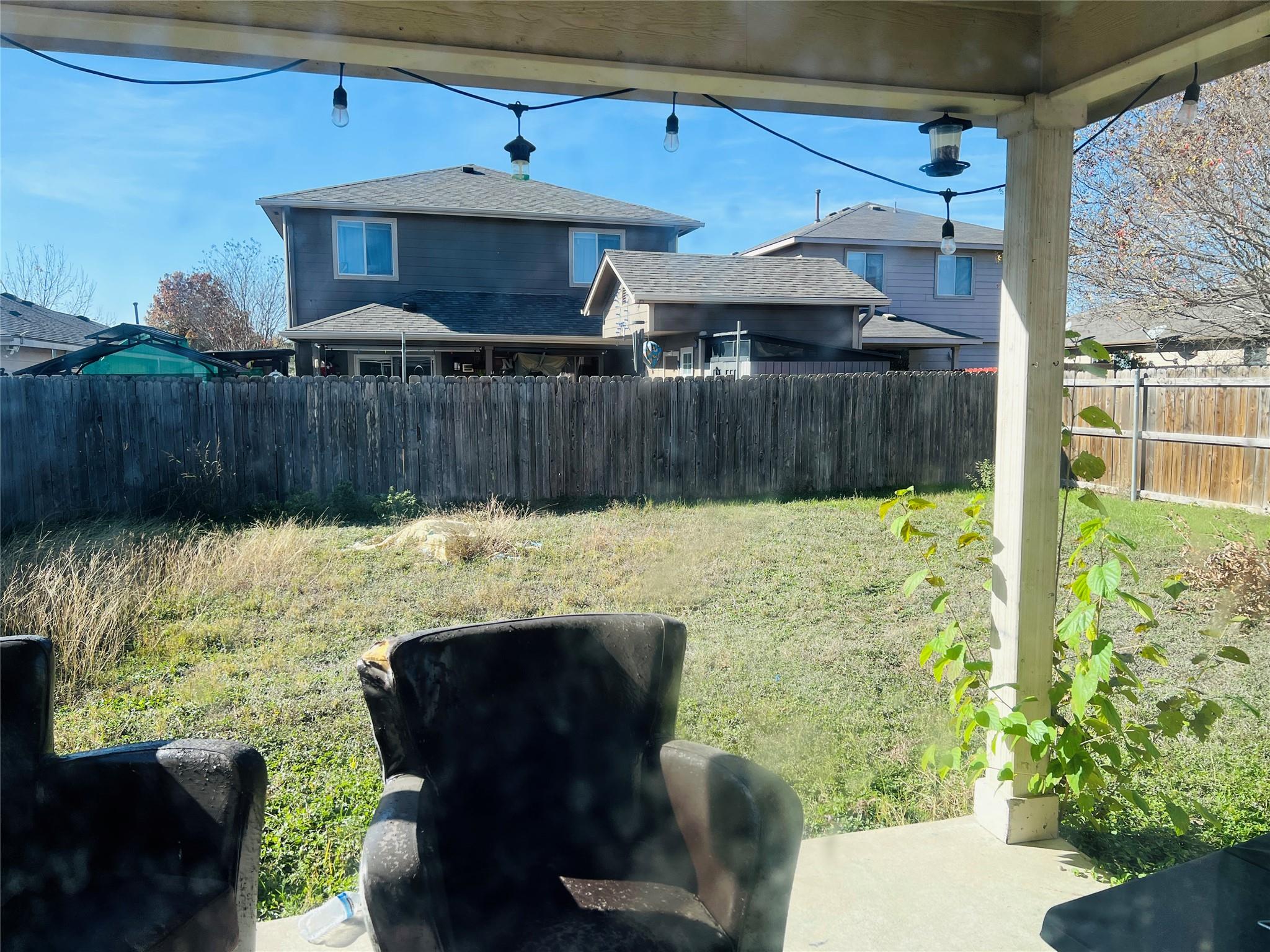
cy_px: 476
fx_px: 954
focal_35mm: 26
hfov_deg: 67.3
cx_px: 635
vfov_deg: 53.1
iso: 50
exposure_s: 1/1779
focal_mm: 5.7
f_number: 1.5
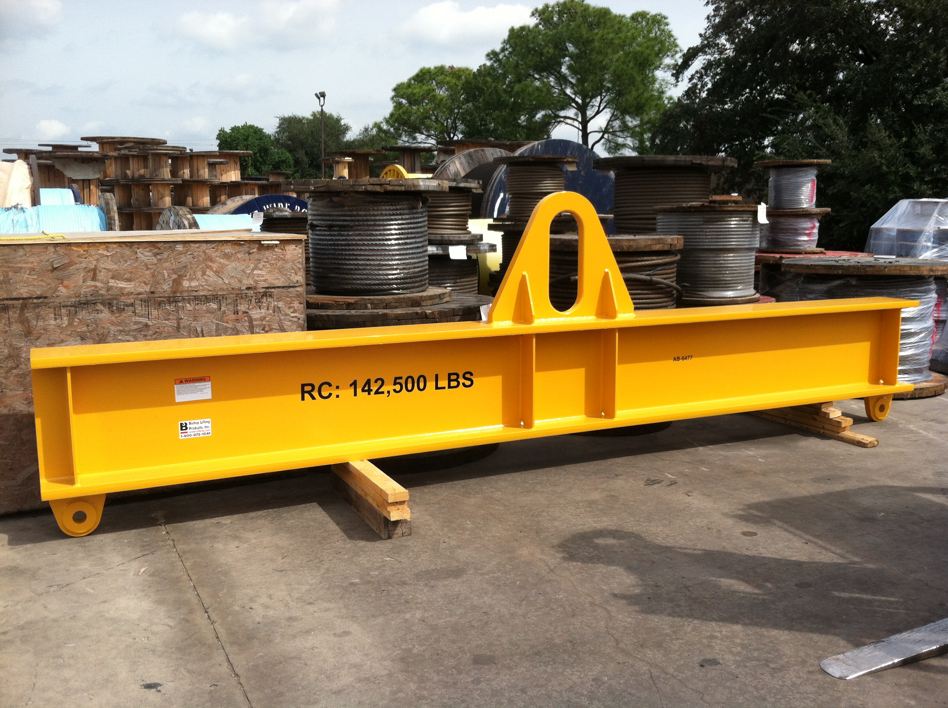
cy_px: 354
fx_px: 957
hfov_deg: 52.7
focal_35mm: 35
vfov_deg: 40.6
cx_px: 474
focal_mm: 3.85
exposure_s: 1/1154
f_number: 2.8
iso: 80
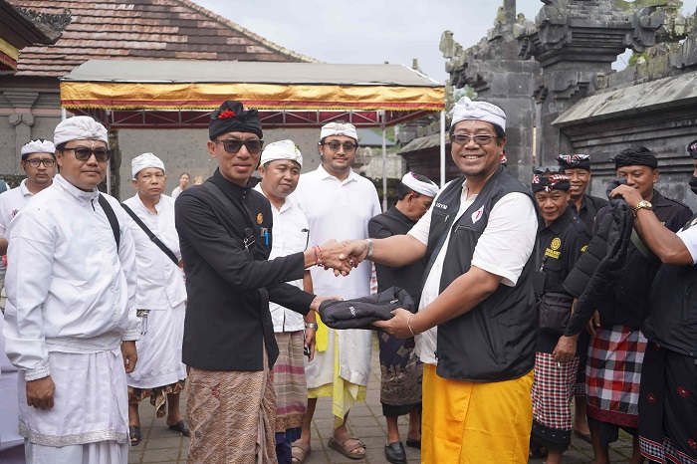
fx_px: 716
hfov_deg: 51.9
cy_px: 232
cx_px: 348
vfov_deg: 35.9
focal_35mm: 37
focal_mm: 37
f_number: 4
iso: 100
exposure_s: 1/160
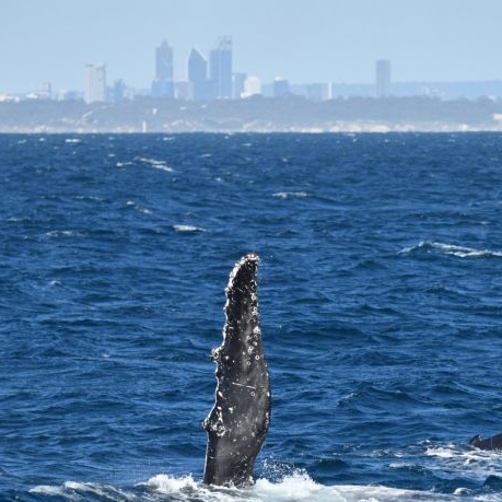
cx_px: 406
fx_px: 7285
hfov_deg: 3.9
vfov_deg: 3.9
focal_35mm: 444
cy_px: 290
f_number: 5.6
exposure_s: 1/8000
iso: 1100
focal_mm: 300
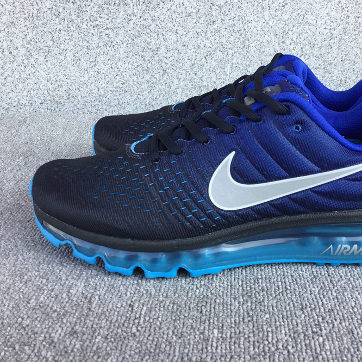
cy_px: 182
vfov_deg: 44.9
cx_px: 238
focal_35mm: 37
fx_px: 438
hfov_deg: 44.3
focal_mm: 3.3
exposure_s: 1/149
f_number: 2.4
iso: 25
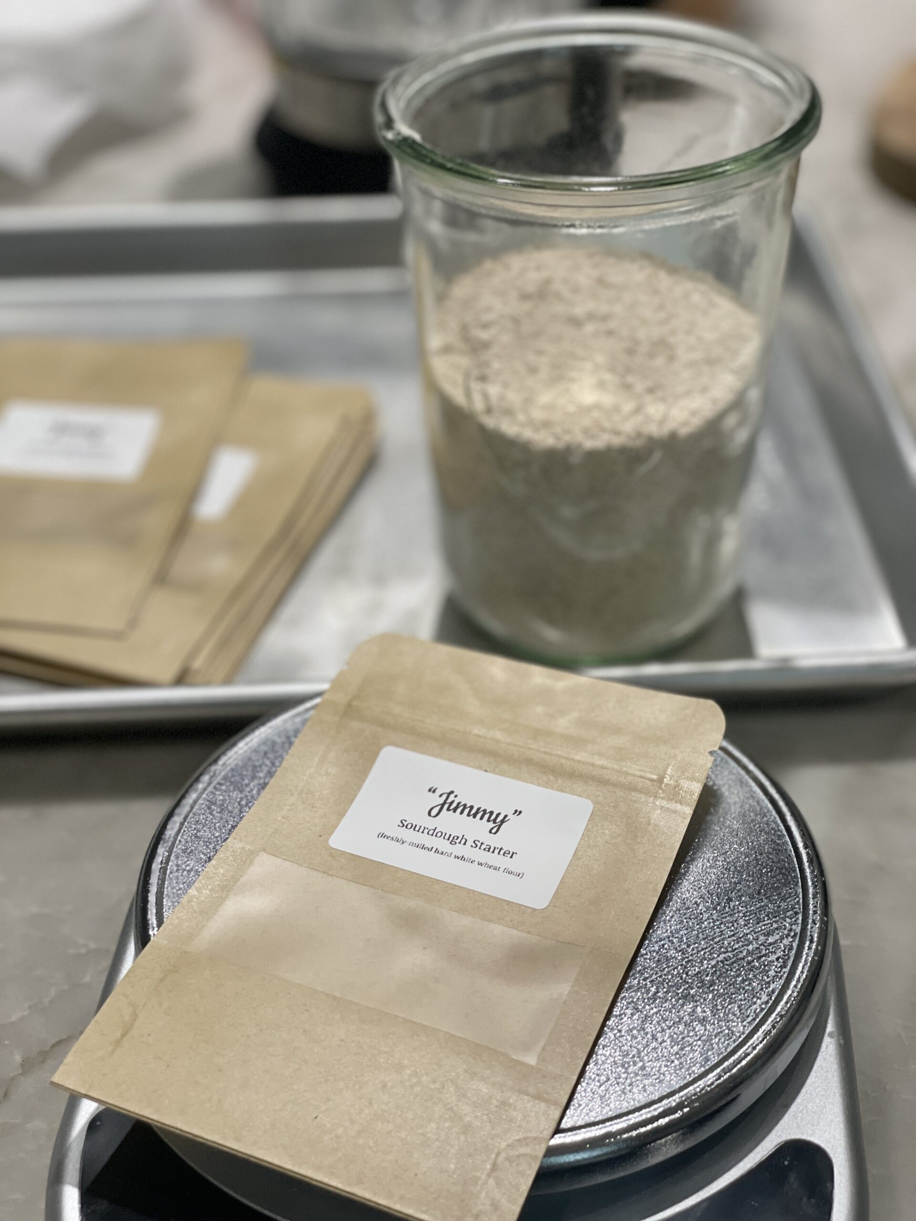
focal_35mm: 52
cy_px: 610
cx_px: 458
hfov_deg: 28.0
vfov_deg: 36.8
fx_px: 1835
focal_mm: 6
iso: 250
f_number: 2
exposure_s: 1/120
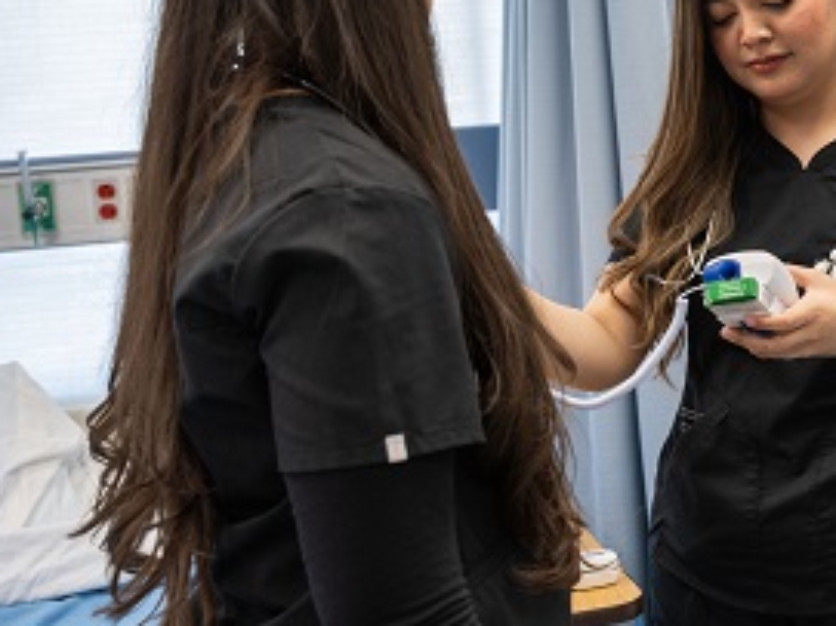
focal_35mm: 63
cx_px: 691
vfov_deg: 23.1
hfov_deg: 29.8
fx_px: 1527
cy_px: 202
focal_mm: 35.7
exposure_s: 1/160
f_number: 4
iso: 1000
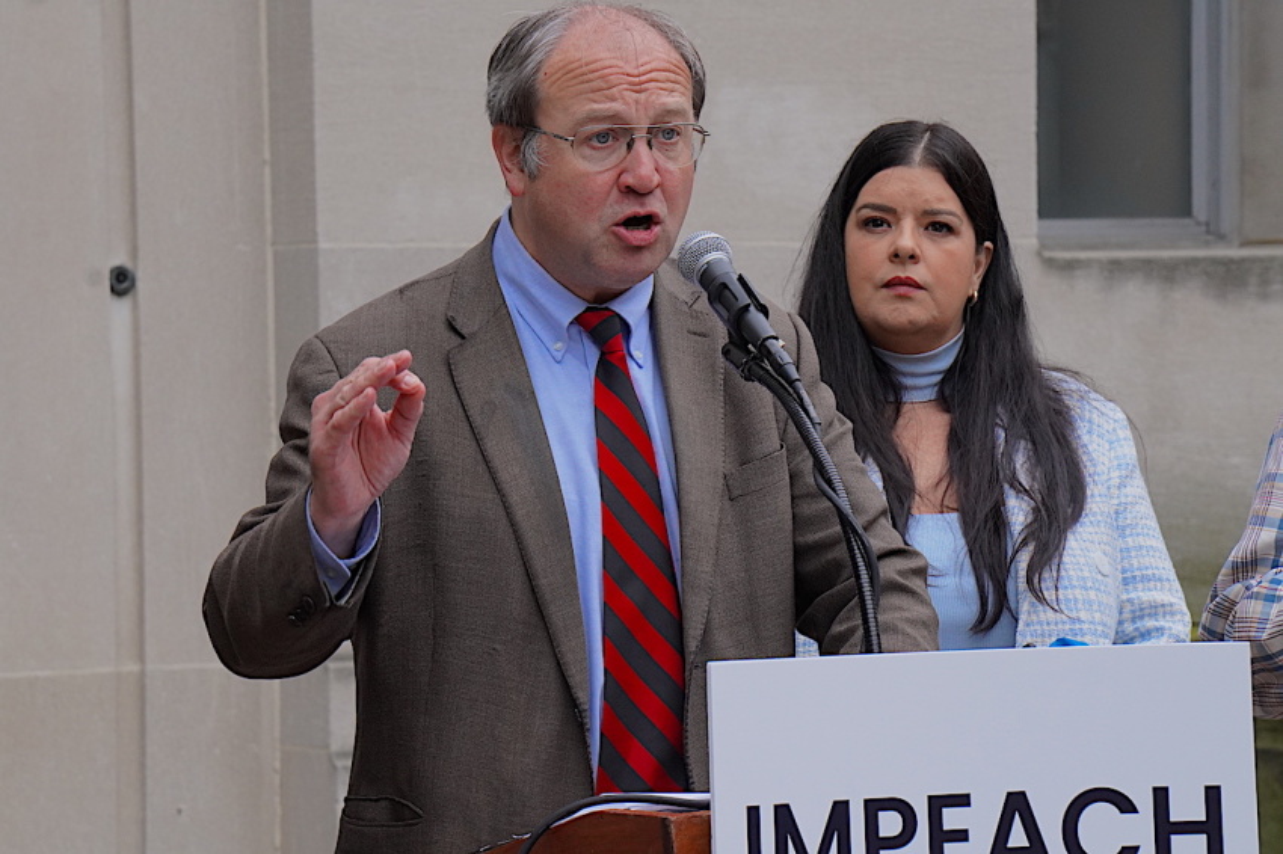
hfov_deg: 9.2
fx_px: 7962
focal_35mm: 224
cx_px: 642
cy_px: 427
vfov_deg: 6.1
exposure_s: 1/250
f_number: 11
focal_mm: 149
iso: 1600
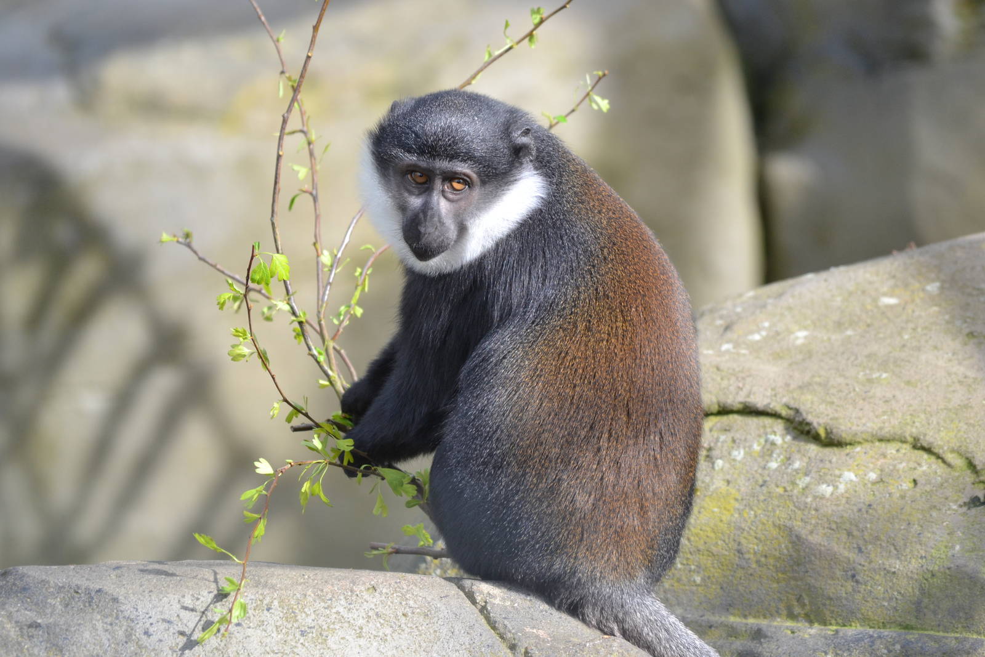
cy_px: 328
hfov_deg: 2.7
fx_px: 20521
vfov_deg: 1.8
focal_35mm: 750
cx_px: 492
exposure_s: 1/500
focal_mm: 500
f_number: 6.3
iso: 560
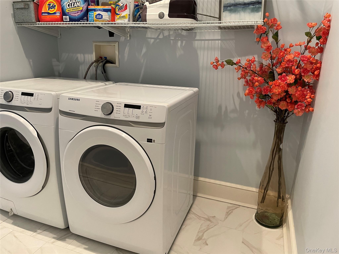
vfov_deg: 53.1
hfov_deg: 67.3
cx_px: 170
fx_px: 255
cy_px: 127
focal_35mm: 26
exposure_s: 1/60
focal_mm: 4.2
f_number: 1.6
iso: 160
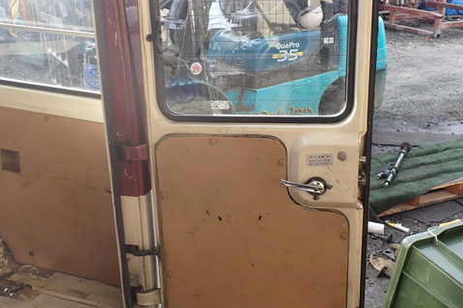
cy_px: 141
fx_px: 502
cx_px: 244
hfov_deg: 49.5
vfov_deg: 34.2
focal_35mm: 39
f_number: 3.2
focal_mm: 5.4
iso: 100
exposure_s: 1/160
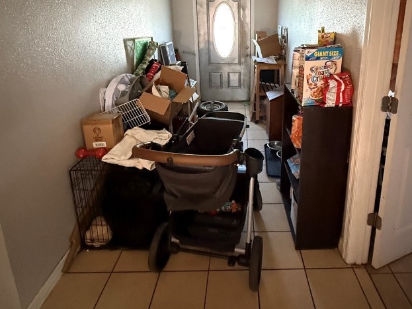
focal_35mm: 23
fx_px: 274
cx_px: 241
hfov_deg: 73.3
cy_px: 81
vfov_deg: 56.3
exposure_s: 1/40
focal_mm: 2.22
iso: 1250
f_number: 2.2
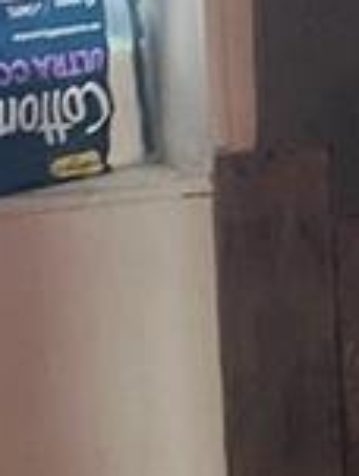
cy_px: 214
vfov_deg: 9.6
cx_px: -76
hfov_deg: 7.2
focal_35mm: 206
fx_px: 2837
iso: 400
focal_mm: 5.1
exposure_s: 1/40
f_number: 1.6
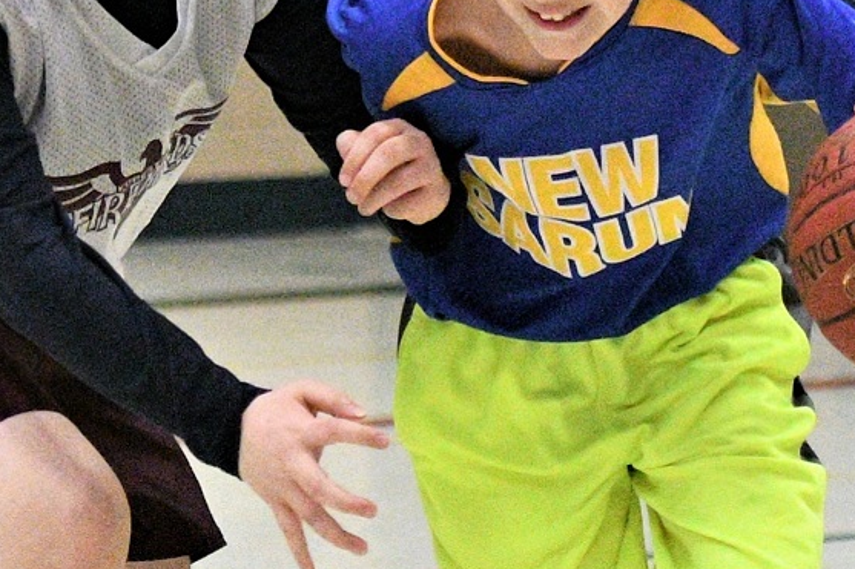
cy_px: 96
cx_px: 372
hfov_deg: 9.7
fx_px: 5033
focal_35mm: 212
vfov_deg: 6.5
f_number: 2.8
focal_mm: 78
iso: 9000
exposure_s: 1/1000
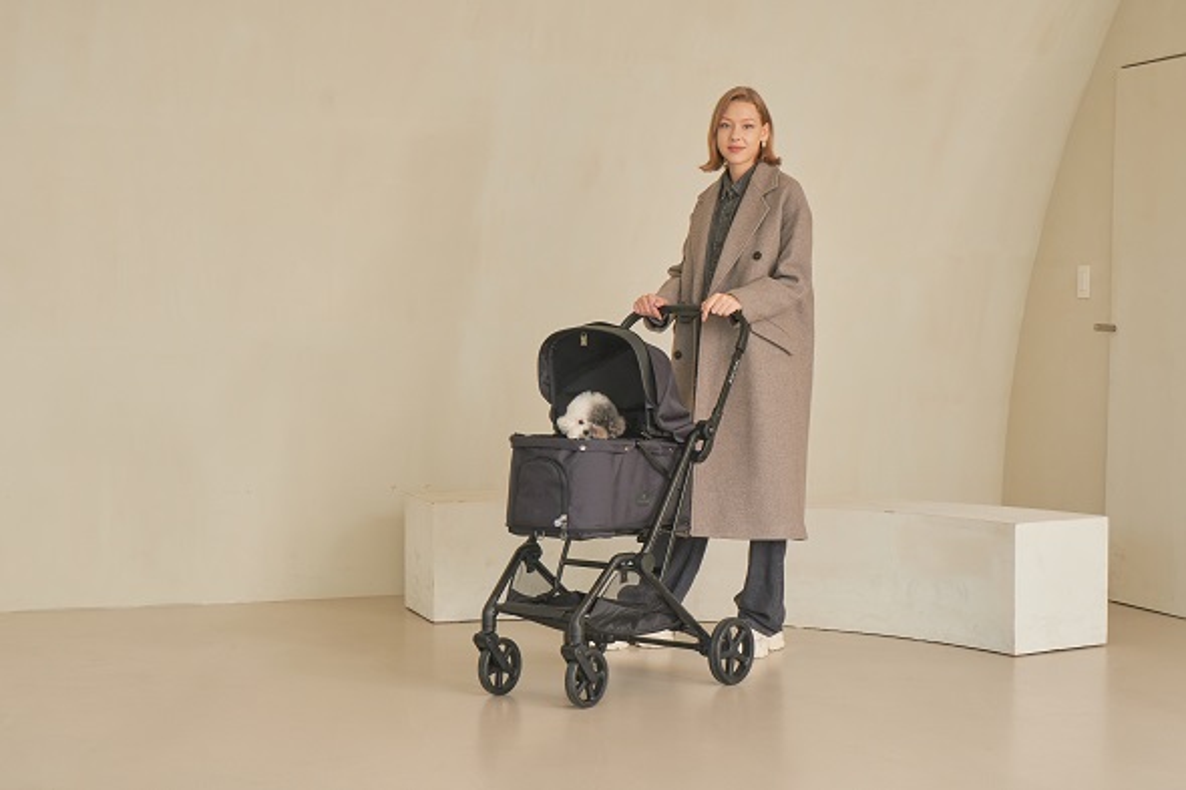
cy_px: 395
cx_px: 593
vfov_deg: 22.6
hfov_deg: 33.4
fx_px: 1976
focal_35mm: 60
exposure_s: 1/100
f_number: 11
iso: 200
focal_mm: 40
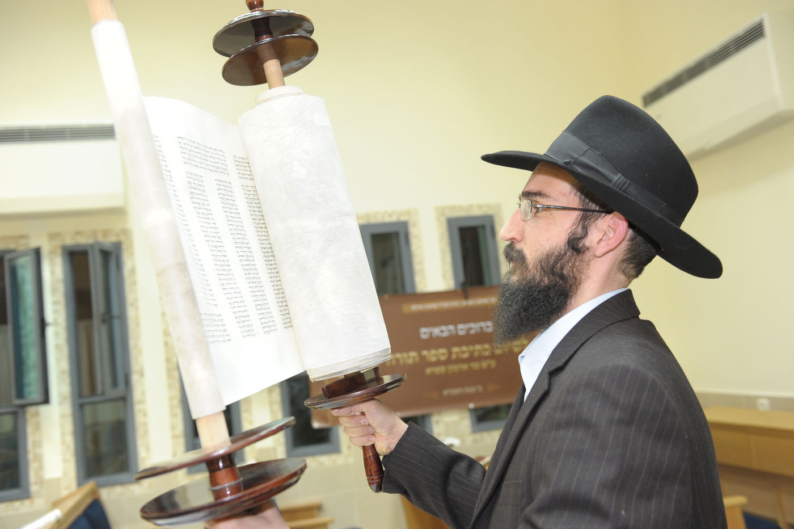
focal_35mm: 35
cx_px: 397
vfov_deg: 37.8
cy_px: 264
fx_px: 772
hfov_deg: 54.5
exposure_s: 1/80
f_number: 3.5
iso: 1600
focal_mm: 35
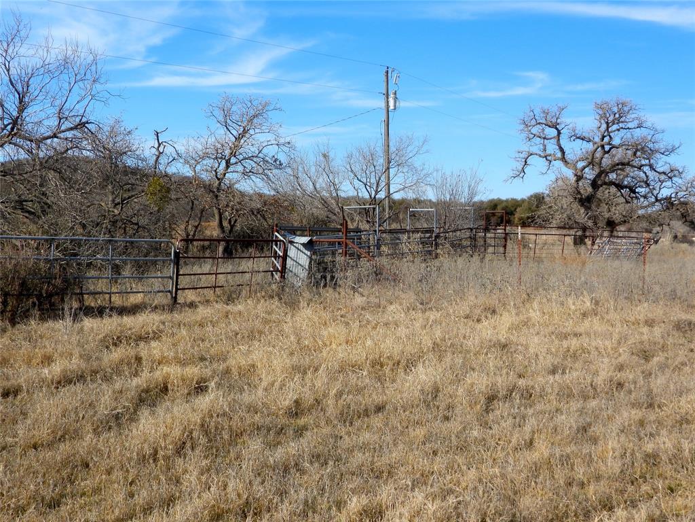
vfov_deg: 32.9
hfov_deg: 42.9
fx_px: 883
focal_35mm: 44
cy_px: 261
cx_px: 348
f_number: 3.2
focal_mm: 7.9
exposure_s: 1/1600
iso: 100
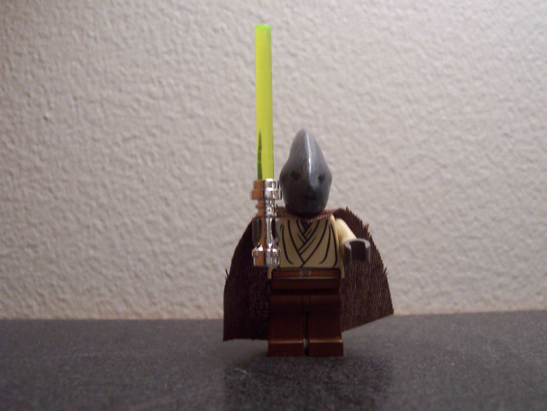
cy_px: 206
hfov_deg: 50.1
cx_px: 274
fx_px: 585
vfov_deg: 38.7
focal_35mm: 37
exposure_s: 1/30
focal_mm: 5.6
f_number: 2.8
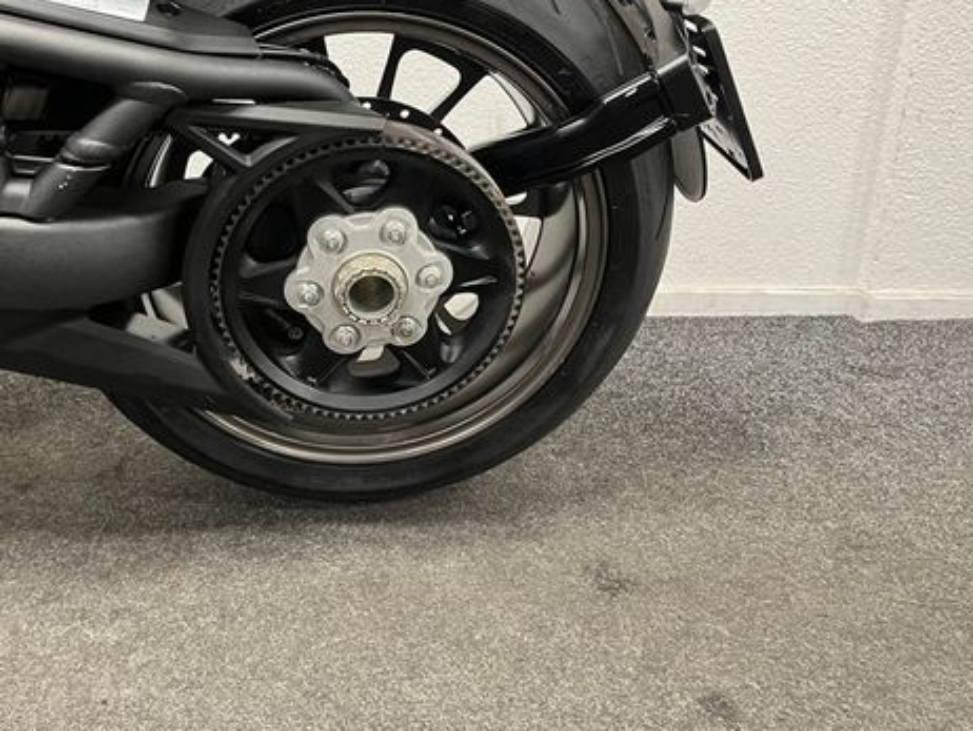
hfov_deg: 50.9
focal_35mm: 36
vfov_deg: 39.2
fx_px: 1012
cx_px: 371
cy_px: 244
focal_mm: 5.1
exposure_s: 1/50
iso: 250
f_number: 1.6
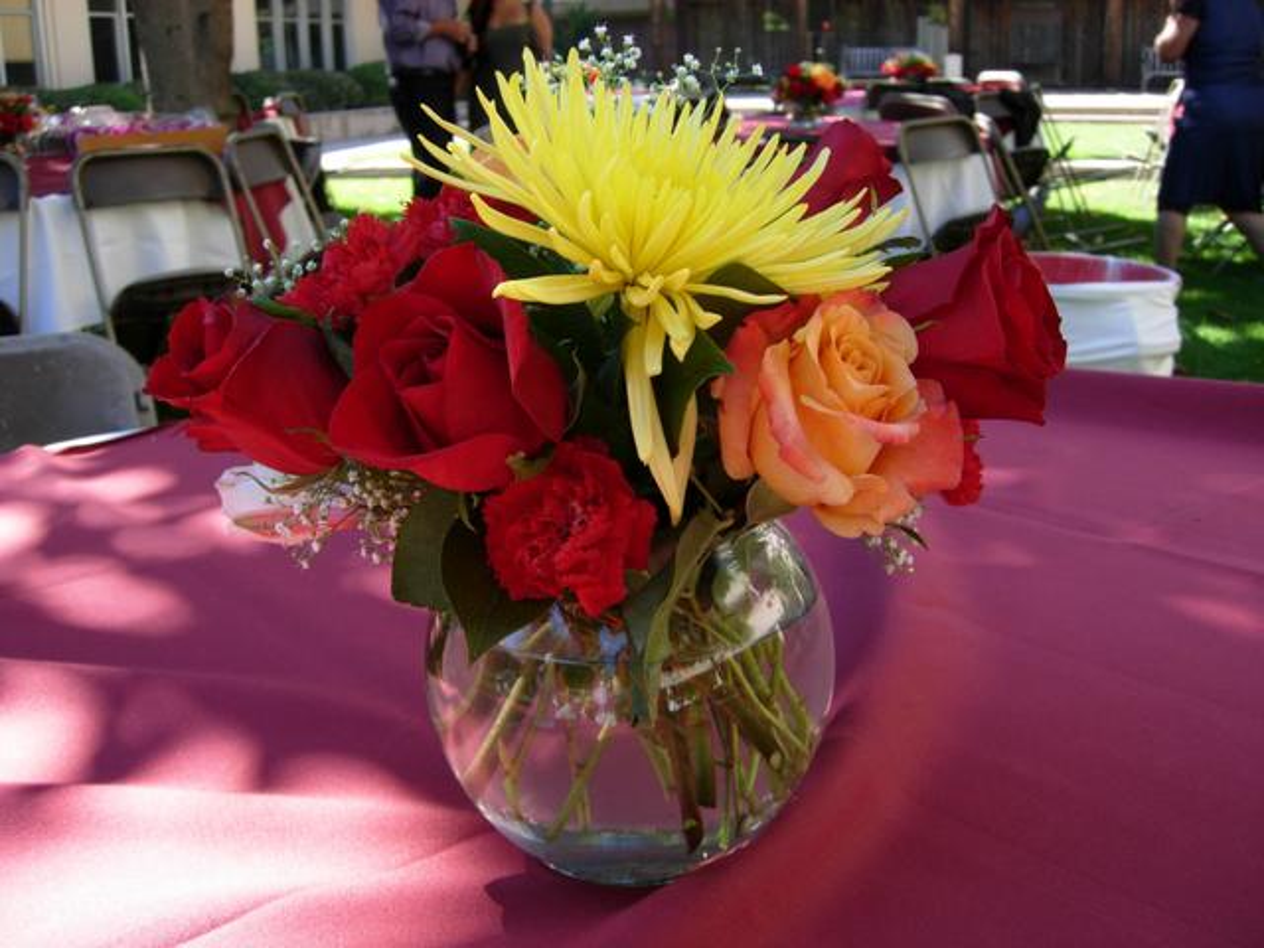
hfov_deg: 51.4
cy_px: 474
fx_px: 1315
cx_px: 632
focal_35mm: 36
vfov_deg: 39.7
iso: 50
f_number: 3.8
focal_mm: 7.5
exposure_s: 1/111
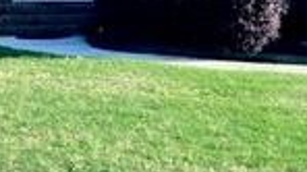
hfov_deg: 22.1
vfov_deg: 12.0
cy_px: -84
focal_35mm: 96
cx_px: 218
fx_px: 781
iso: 50
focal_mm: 5.7
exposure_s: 1/1124
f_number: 1.5
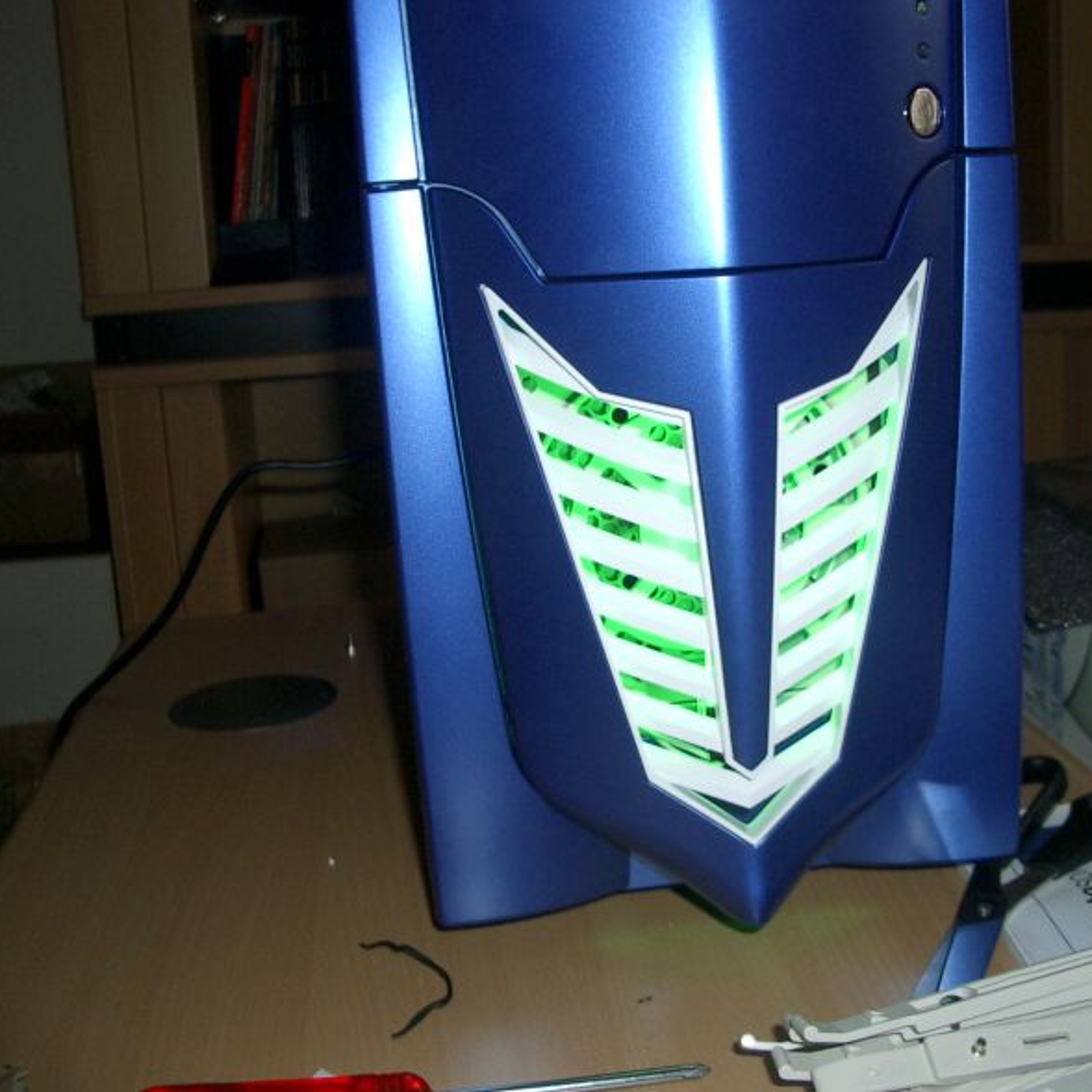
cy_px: 552
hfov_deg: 39.9
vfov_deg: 40.0
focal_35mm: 42
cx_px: 640
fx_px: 1499
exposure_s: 1/40
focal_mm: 5.8
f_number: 2.6
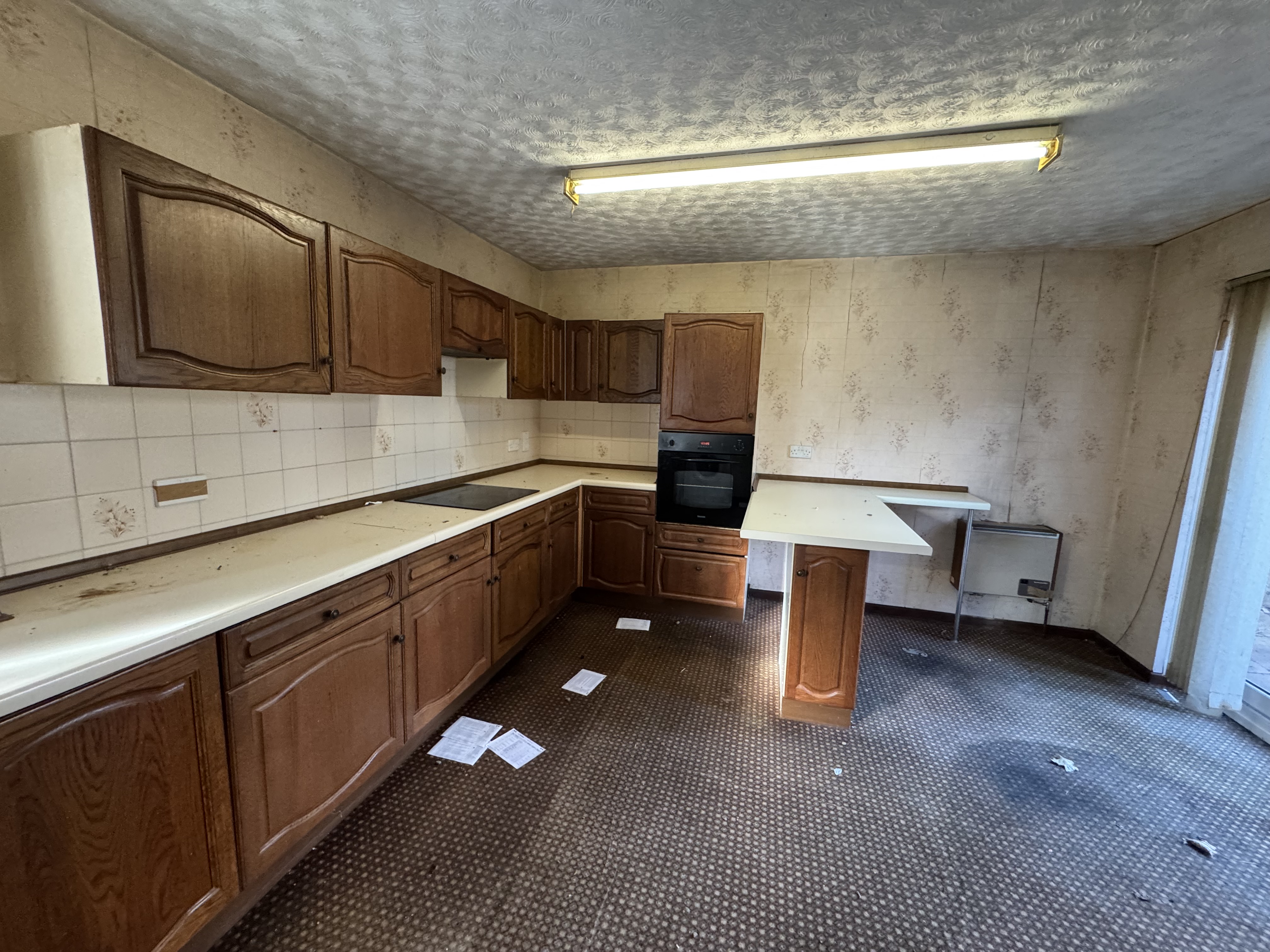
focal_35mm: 14
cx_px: 635
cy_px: 476
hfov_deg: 102.1
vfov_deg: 85.7
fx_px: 514
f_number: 2.2
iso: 500
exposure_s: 1/50
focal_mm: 2.22
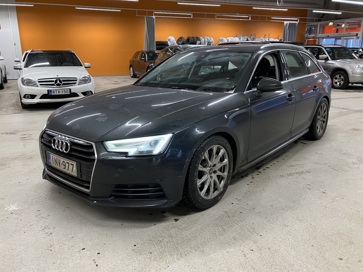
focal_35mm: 29
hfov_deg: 61.6
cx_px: 176
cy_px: 135
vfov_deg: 48.2
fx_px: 304
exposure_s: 1/50
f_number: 1.8
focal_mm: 3.99
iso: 64
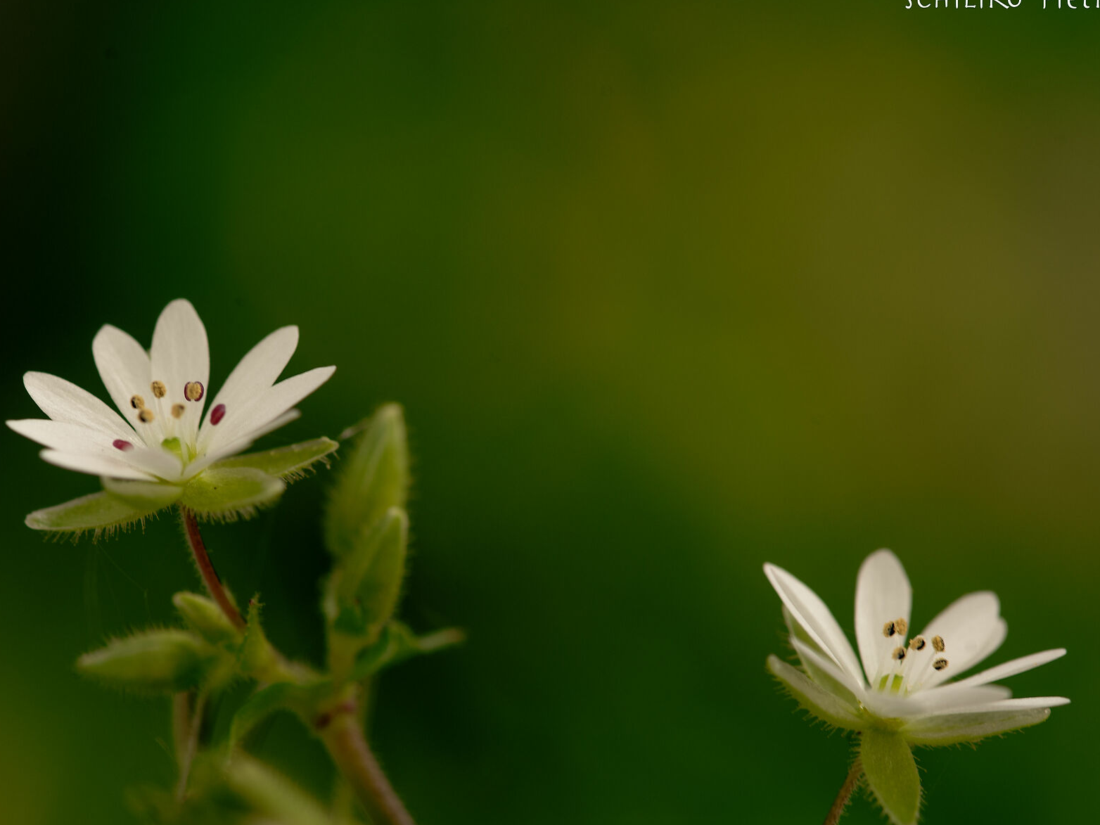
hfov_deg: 12.7
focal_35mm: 155
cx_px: 485
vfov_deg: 9.6
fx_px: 4925
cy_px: 527
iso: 100
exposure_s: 1/100
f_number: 10
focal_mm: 105
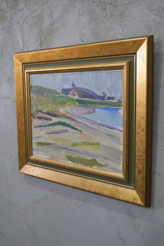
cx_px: 82
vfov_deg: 49.6
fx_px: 266
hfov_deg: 34.2
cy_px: 123
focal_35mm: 39
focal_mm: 26
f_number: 4
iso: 500
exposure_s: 1/40
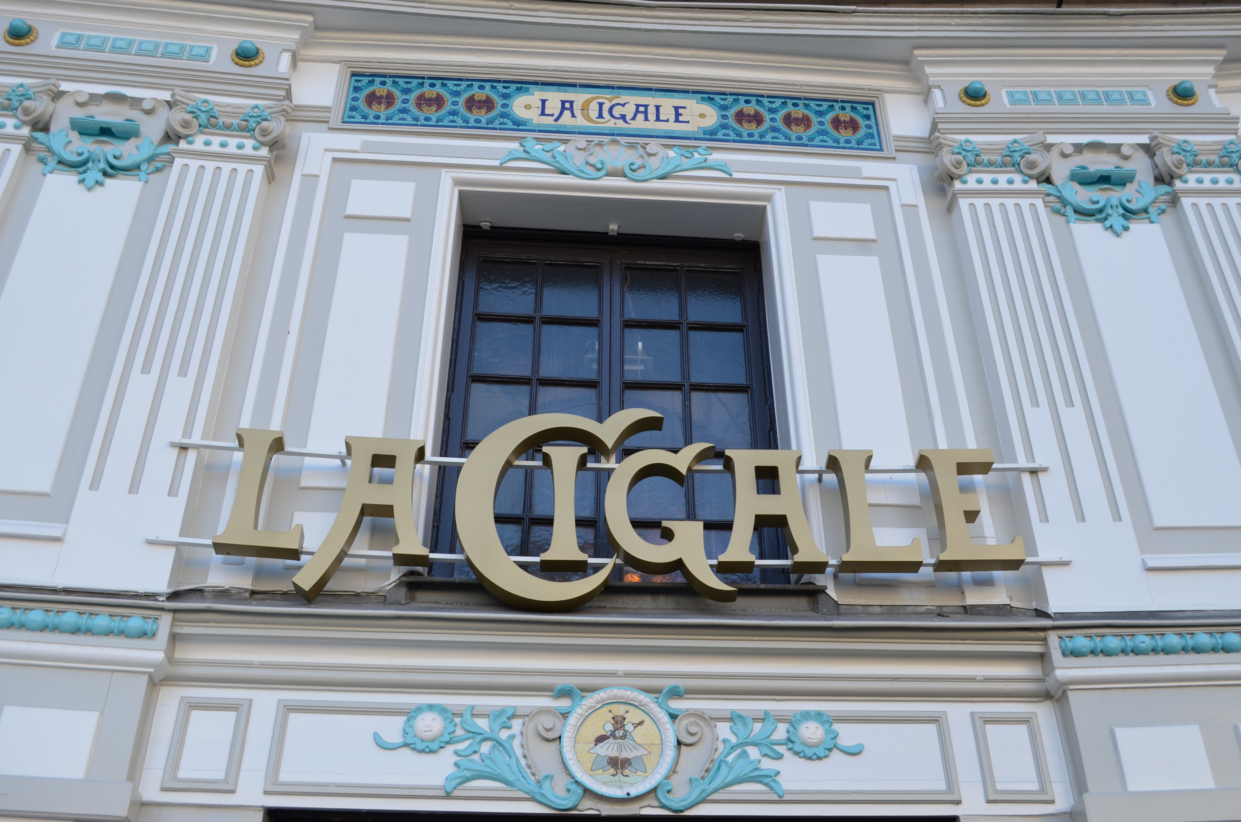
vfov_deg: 39.8
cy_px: 411
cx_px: 620
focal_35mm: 33
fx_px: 1135
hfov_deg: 57.3
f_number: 6.3
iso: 200
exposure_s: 1/200
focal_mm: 22
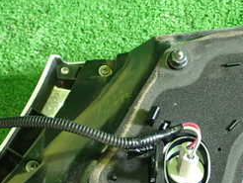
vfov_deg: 14.8
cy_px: 134
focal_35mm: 100
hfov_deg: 19.6
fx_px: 703
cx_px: 152
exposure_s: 1/40
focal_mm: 7.31
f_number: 2.8
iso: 640
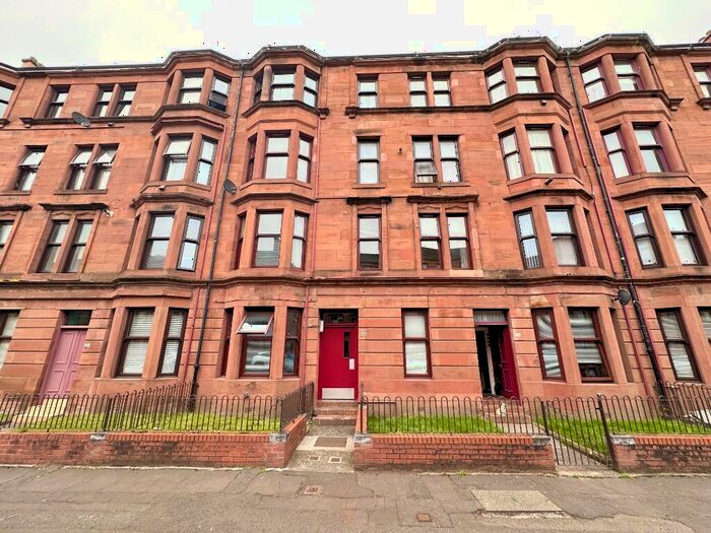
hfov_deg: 102.1
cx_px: 356
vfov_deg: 85.7
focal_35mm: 14
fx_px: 288
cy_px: 266
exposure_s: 1/199
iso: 40
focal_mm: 2.22
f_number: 2.2
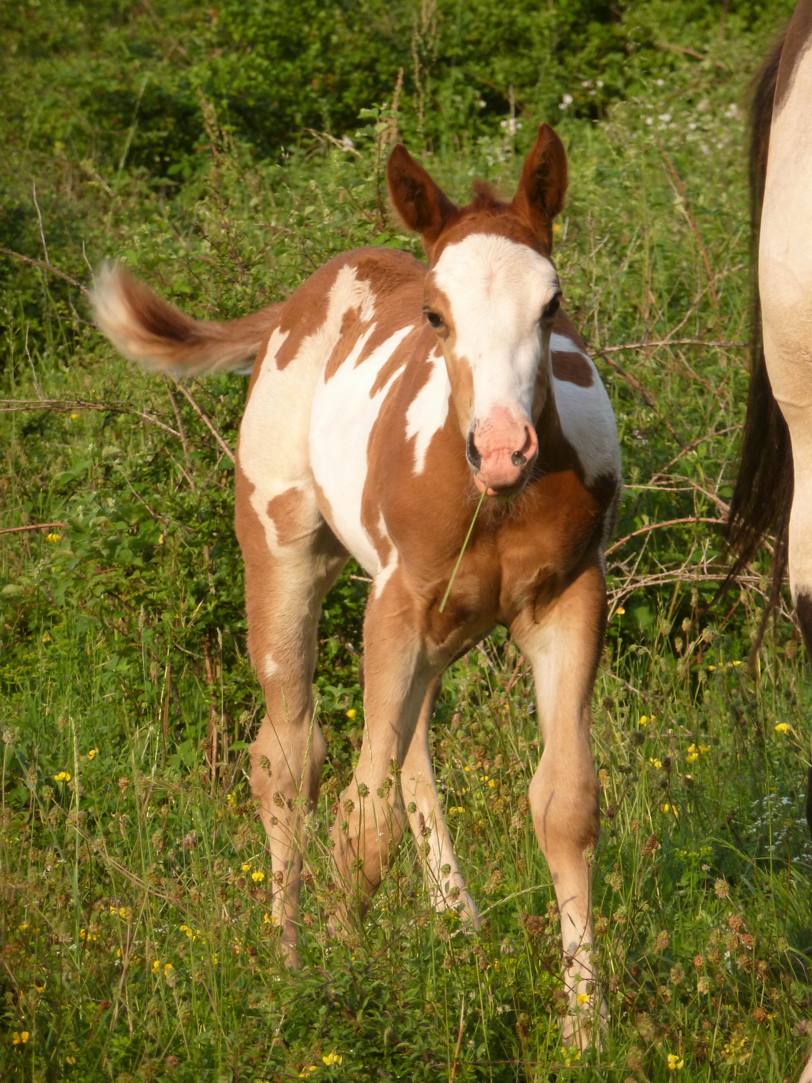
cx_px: 406
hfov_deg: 5.2
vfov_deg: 7.0
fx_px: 8914
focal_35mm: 285
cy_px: 542
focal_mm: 51
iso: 200
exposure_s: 1/200
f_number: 5.7
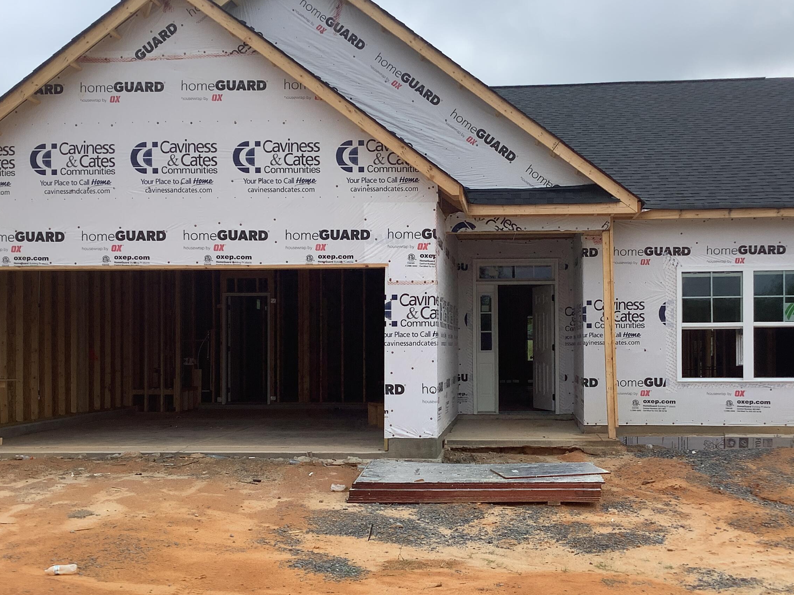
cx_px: 450
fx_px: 940
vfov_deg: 35.0
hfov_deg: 45.7
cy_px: 349
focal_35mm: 41
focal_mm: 3.3
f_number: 2.4
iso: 25
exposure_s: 1/783
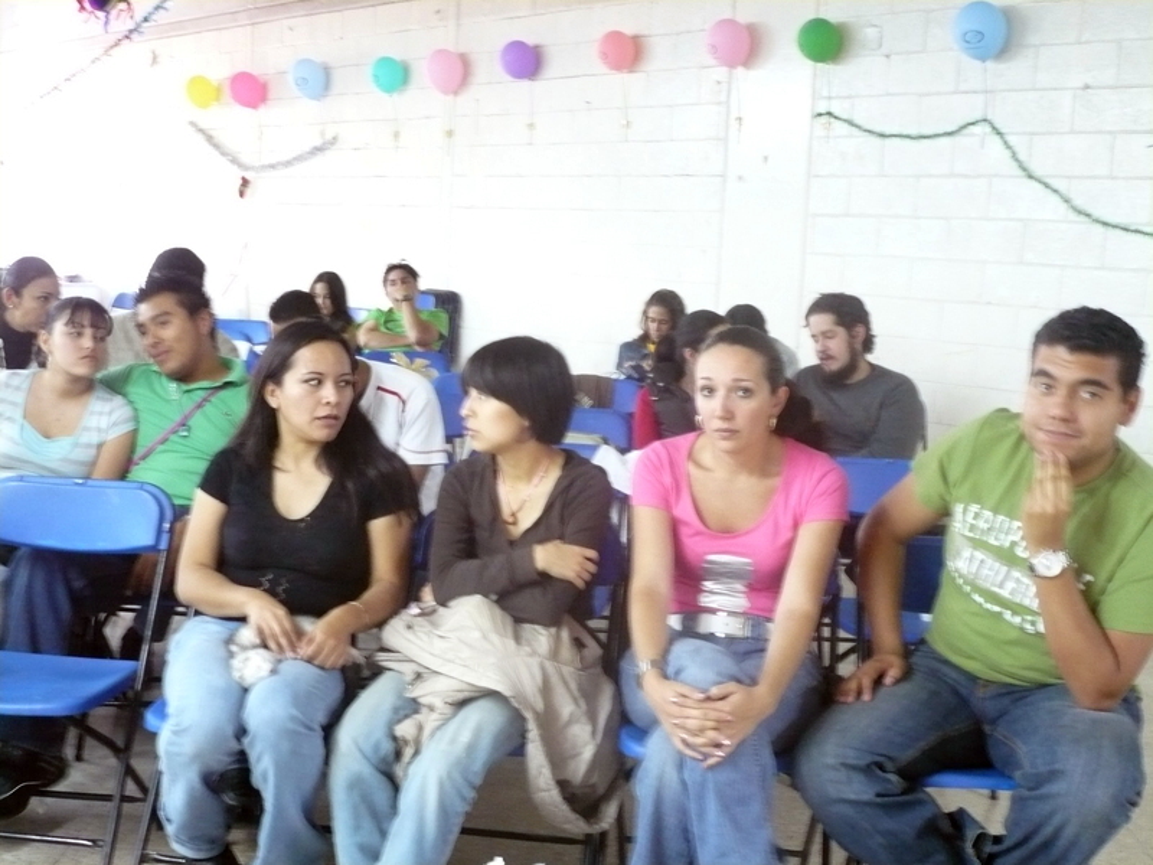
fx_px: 1499
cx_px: 576
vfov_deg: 32.2
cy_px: 432
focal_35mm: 45
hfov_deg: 42.1
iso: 400
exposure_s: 1/4
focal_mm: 7.5
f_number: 3.2
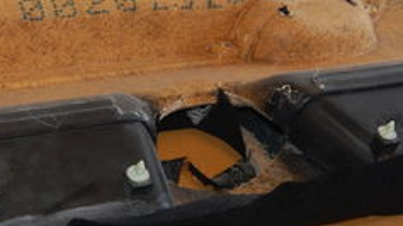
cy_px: 88
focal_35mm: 80
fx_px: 859
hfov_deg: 26.3
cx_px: 151
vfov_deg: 15.0
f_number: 3.5
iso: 400
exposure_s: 1/60
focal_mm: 19
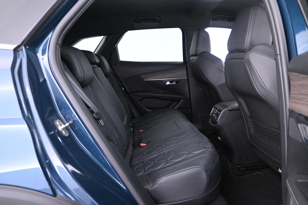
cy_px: 102
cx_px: 154
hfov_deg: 73.7
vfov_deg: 53.1
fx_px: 205
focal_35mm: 24
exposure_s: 1/13
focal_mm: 16
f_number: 3.5
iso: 3200
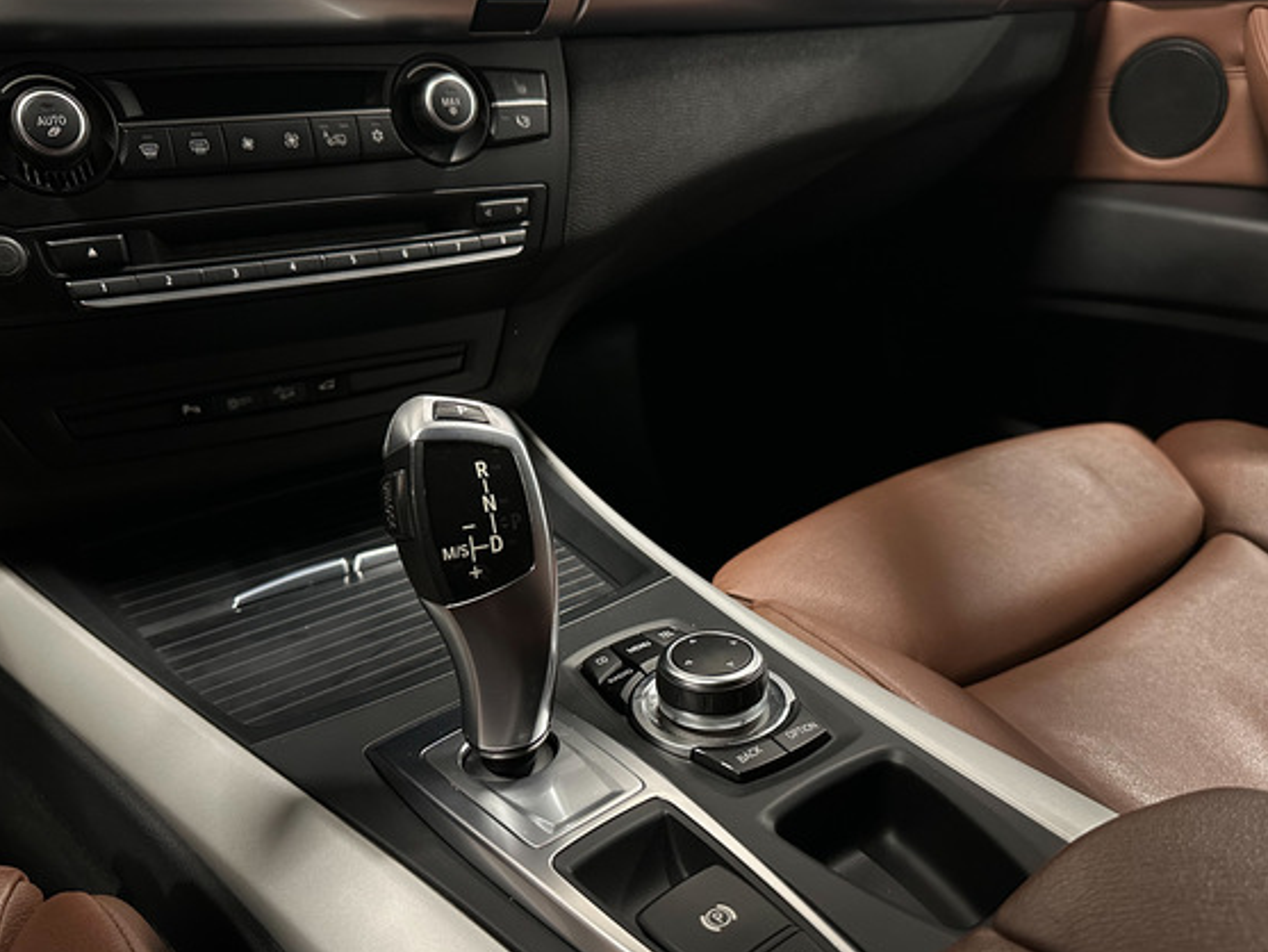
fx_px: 1026
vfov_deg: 49.7
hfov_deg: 63.4
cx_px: 626
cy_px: 512
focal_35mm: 28
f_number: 1.8
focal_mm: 6.86
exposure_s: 1/35
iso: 1000
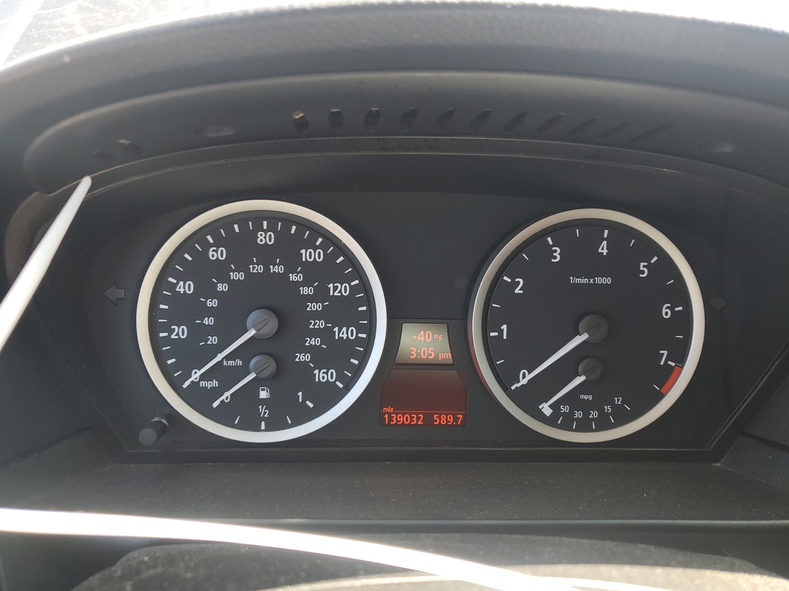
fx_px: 593
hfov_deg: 67.3
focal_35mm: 26
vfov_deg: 53.1
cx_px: 394
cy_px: 296
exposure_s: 1/120
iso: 50
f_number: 1.5
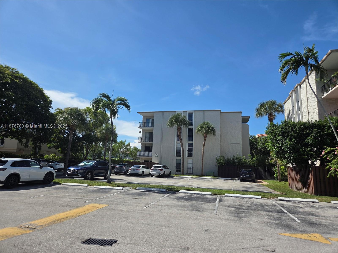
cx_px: 169
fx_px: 225
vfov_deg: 58.9
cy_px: 126
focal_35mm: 23
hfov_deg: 73.9
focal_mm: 5.4
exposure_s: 1/6217
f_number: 1.8
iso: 80
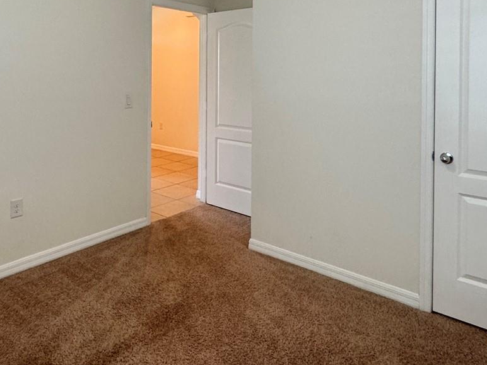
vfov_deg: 45.9
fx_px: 408
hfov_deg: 61.3
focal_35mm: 29
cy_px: 76
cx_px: 202
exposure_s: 1/60
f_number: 2.2
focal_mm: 2.22
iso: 200
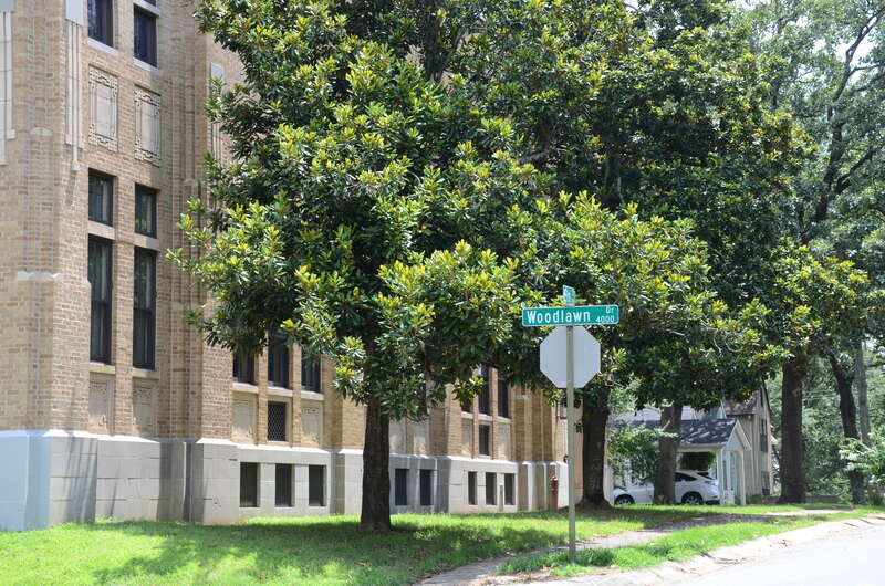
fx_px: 1656
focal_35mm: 68
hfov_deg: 29.9
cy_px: 293
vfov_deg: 20.1
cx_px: 442
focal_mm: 45
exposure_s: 1/160
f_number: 8
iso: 250
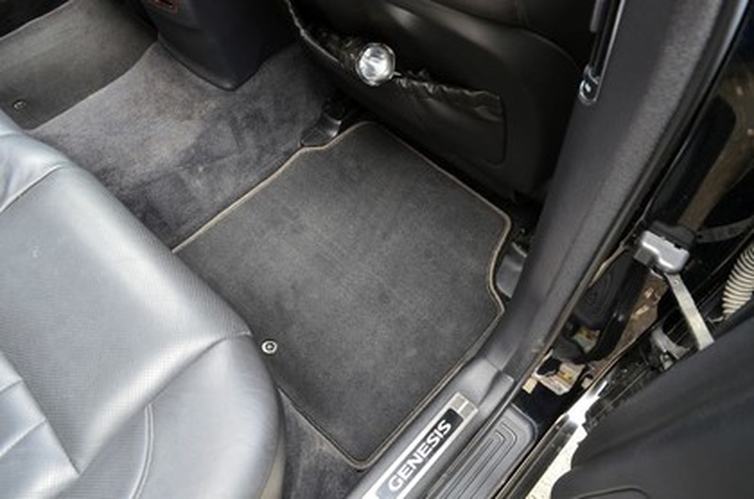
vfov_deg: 47.7
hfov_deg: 67.5
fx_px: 564
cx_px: 377
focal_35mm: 27
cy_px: 250
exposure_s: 1/15
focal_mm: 18
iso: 800
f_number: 7.1
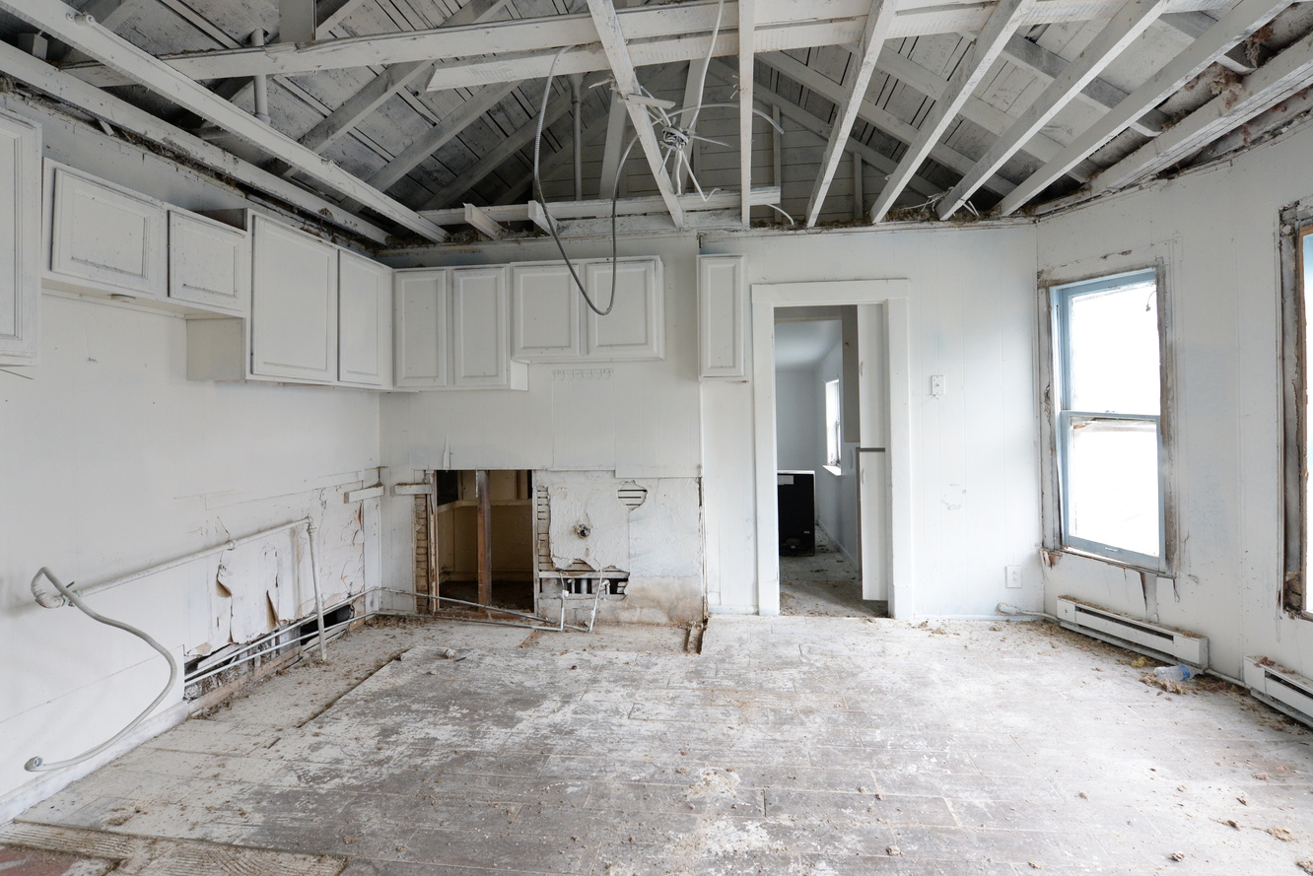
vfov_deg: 70.4
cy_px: 417
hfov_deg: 93.3
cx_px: 659
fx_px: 620
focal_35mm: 17
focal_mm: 14
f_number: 5.6
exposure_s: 1/50
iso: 1250
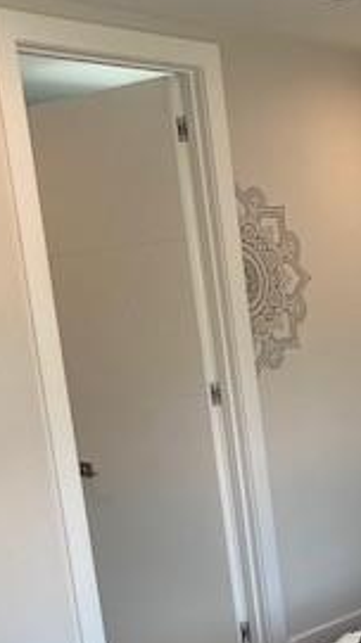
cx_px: 406
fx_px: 1143
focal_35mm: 67
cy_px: 546
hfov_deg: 17.3
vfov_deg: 30.4
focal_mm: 4.25
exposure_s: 1/120
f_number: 1.8
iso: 64
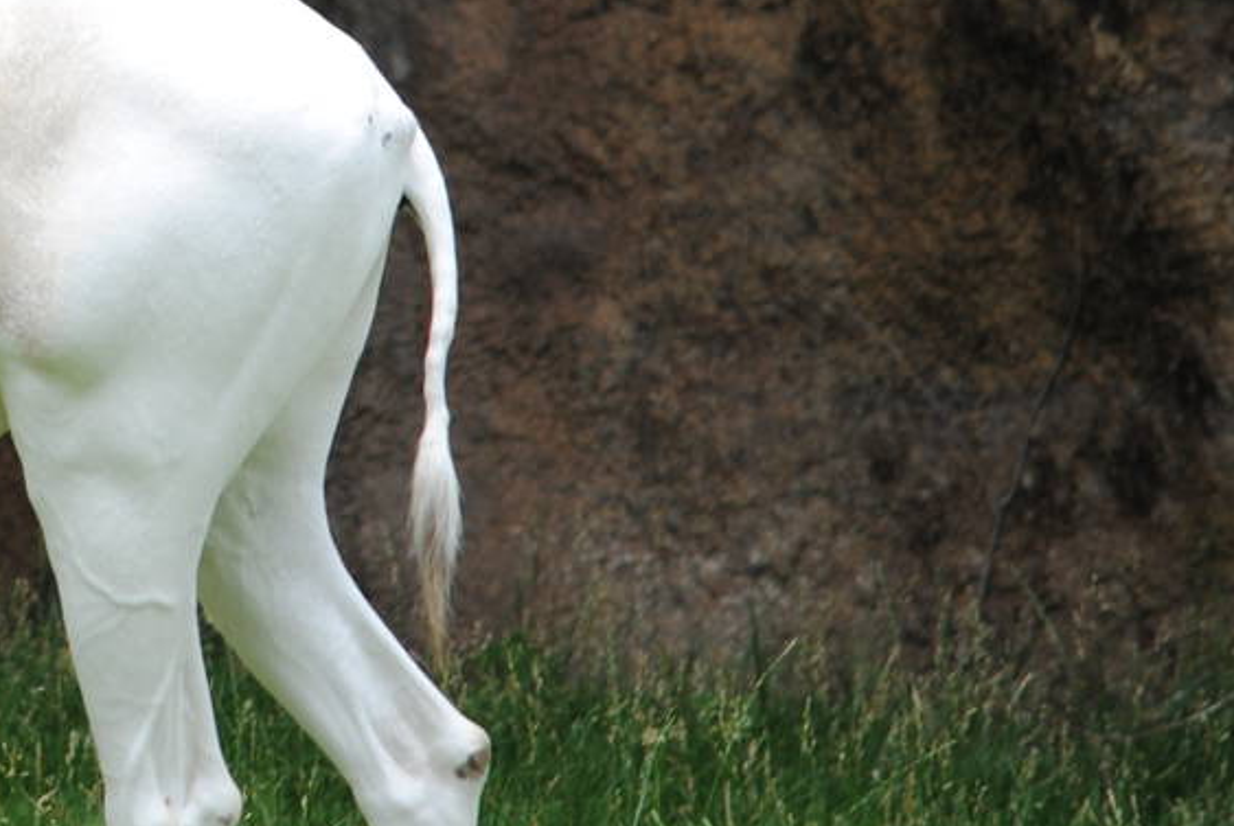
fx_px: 21932
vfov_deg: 2.2
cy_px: 5
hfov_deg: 3.2
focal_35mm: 639
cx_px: -340
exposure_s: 1/200
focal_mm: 150
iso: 100
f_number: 5.6
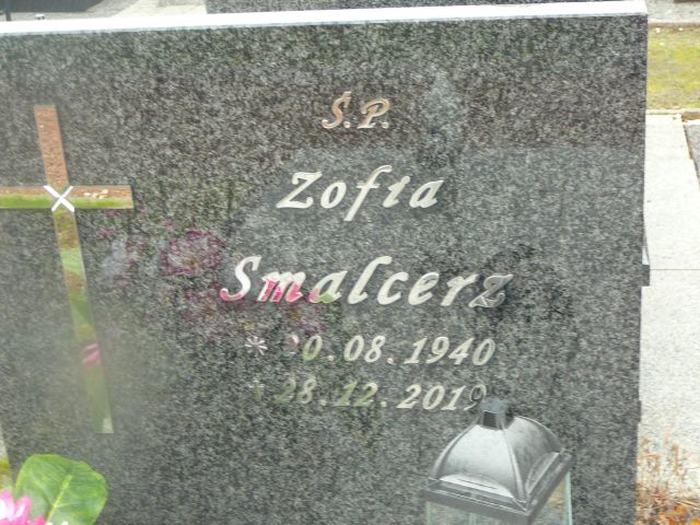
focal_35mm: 59
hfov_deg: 32.7
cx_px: 350
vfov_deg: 24.8
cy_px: 262
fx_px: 1193
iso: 200
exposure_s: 1/8
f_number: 3.5
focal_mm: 8.7
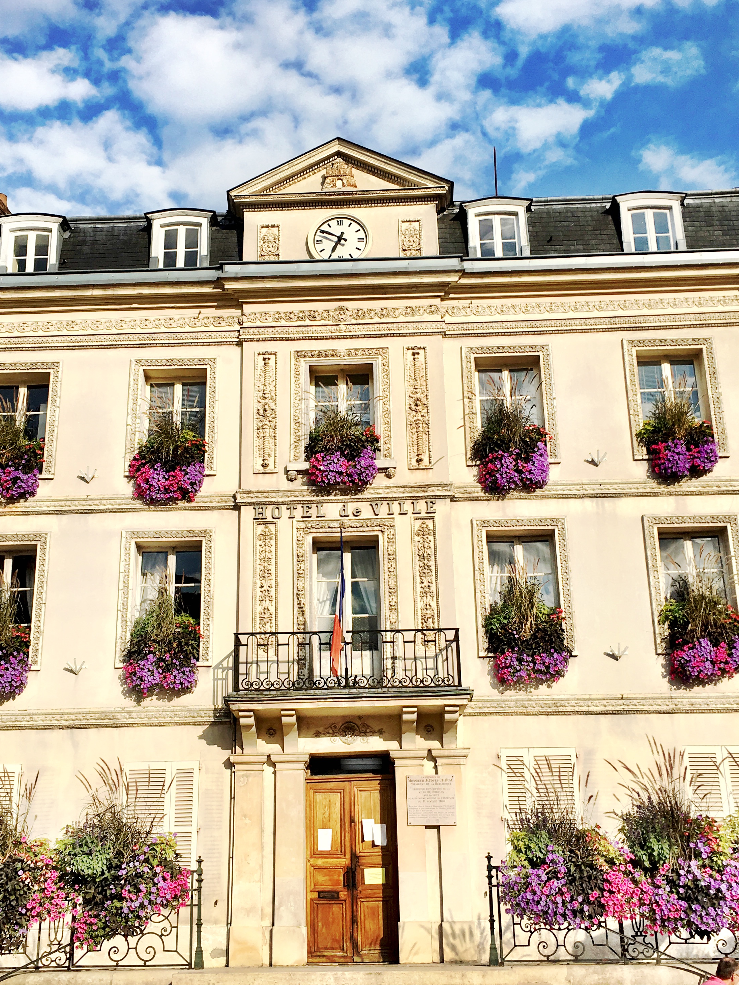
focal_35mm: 40
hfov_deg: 35.9
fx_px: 1139
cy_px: 504
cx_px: 341
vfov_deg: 46.8
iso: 25
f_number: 2.2
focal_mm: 4.15
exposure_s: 1/2024
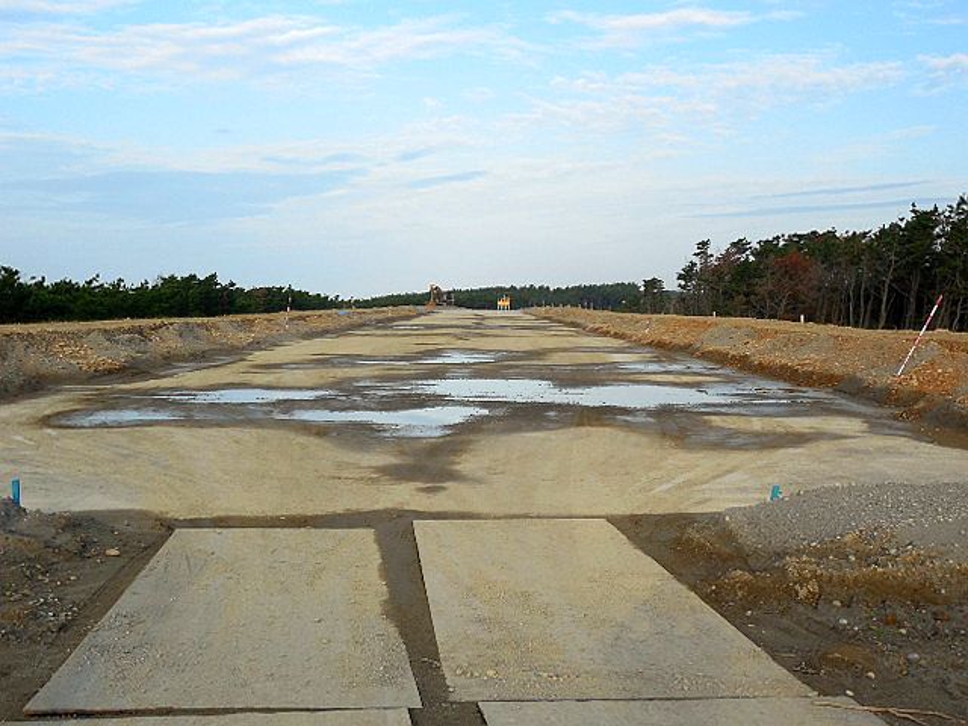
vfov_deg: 27.0
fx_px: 1510
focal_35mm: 54
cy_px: 363
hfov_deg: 35.5
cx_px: 484
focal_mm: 9.8
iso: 125
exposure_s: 1/400
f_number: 4.2
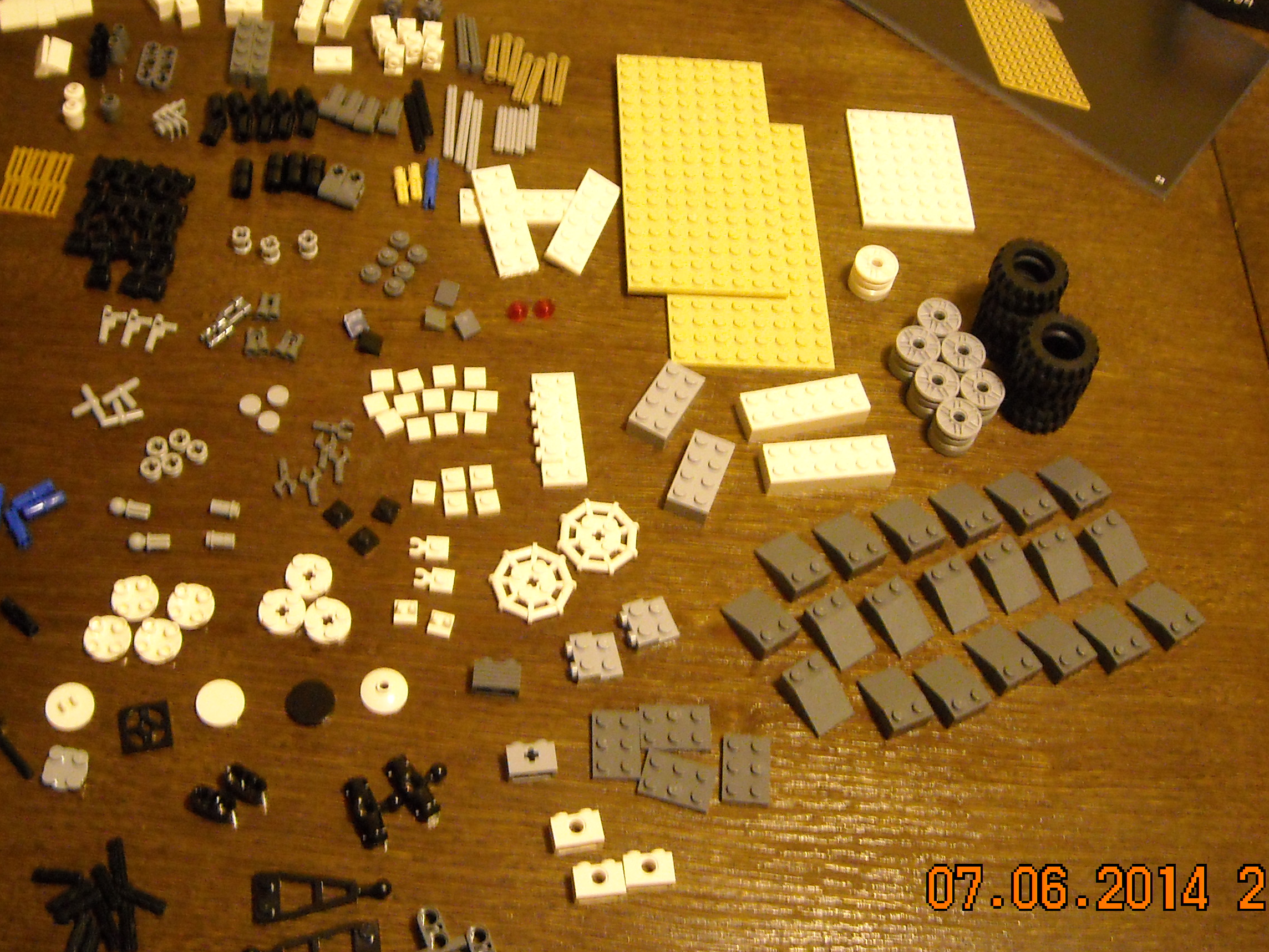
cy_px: 383
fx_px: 1723
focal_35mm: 47
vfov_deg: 30.8
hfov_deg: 40.4
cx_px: 600
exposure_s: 1/15
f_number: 2.8
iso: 400
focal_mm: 5.7
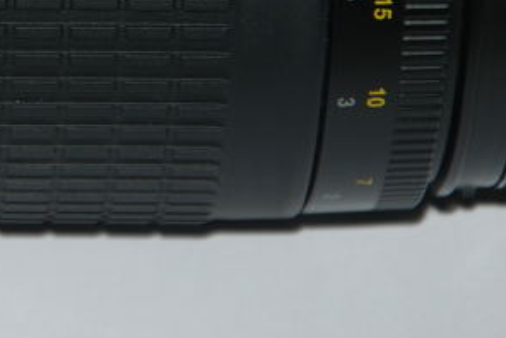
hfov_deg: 4.0
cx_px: -149
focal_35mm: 509
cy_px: -49
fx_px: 7161
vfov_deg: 2.7
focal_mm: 98
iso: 100
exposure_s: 1/60
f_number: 5.6
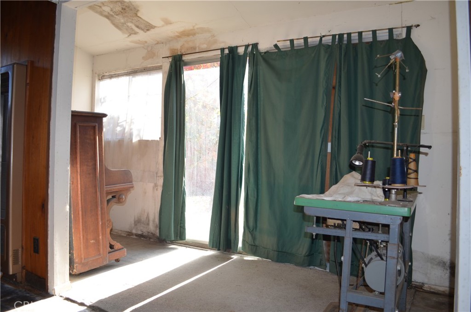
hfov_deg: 67.5
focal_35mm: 27
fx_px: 352
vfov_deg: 47.7
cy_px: 156
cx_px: 236
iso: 200
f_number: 3.5
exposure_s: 1/160
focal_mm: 18
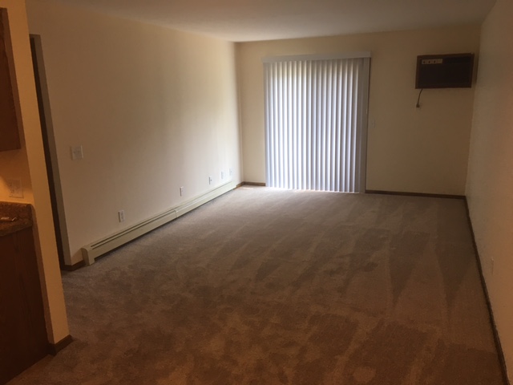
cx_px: 256
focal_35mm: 29
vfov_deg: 48.2
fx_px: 430
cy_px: 192
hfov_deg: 61.7
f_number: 2.2
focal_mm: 4.15
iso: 32
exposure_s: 1/30
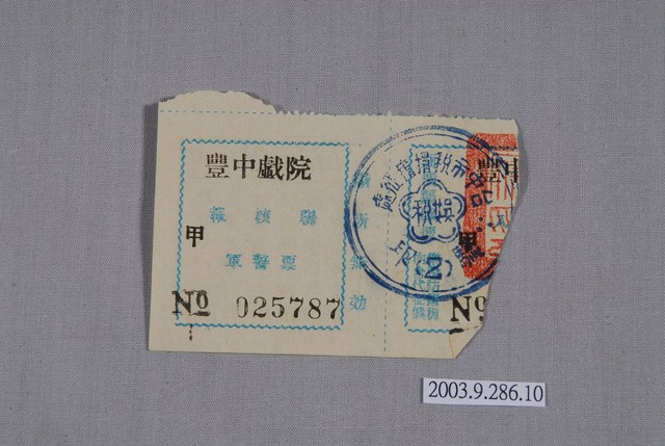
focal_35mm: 105
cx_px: 332
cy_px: 223
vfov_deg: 13.1
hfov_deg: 19.4
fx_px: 1943
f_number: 20
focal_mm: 70
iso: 100
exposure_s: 1/100
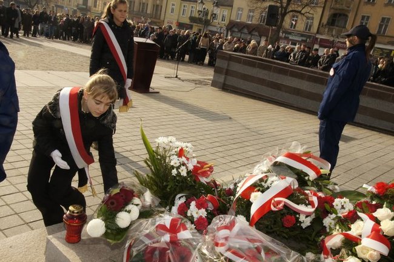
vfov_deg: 39.9
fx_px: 361
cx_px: 197
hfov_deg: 57.3
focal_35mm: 33
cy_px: 131
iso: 800
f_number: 25
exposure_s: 1/160
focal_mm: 22
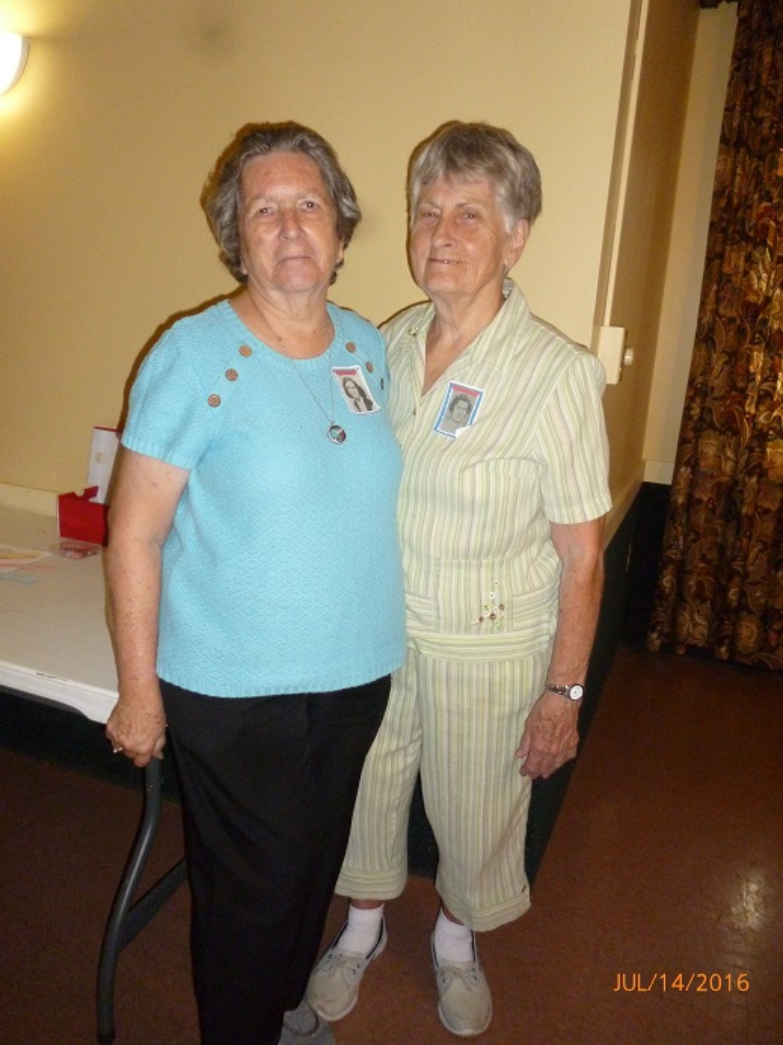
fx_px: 844
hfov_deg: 49.7
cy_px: 522
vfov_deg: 63.4
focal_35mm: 28
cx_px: 392
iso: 400
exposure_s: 1/60
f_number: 3.1
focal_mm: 5
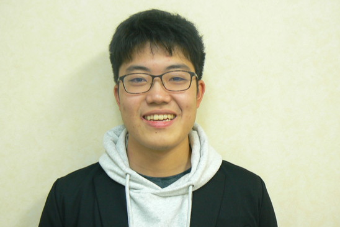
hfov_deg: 46.4
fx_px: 397
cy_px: 109
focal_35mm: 42
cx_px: 156
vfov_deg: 31.9
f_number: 2.8
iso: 80
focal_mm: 6
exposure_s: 1/13
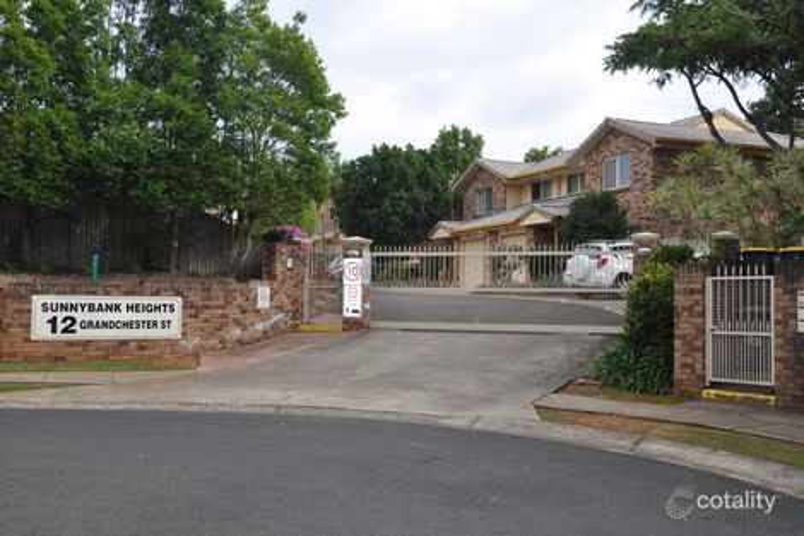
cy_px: 268
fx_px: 938
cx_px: 402
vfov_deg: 31.9
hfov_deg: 46.4
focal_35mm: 42
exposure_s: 1/200
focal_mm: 28
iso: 200
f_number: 8
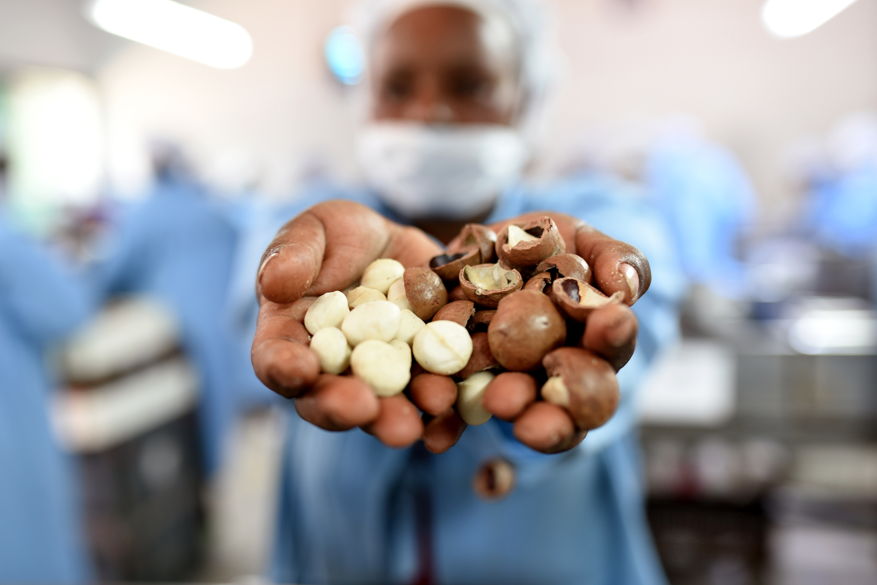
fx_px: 853
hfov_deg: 54.4
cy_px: 292
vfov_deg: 37.9
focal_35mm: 35
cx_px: 438
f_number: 2.2
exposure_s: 1/40
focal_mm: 35
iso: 320
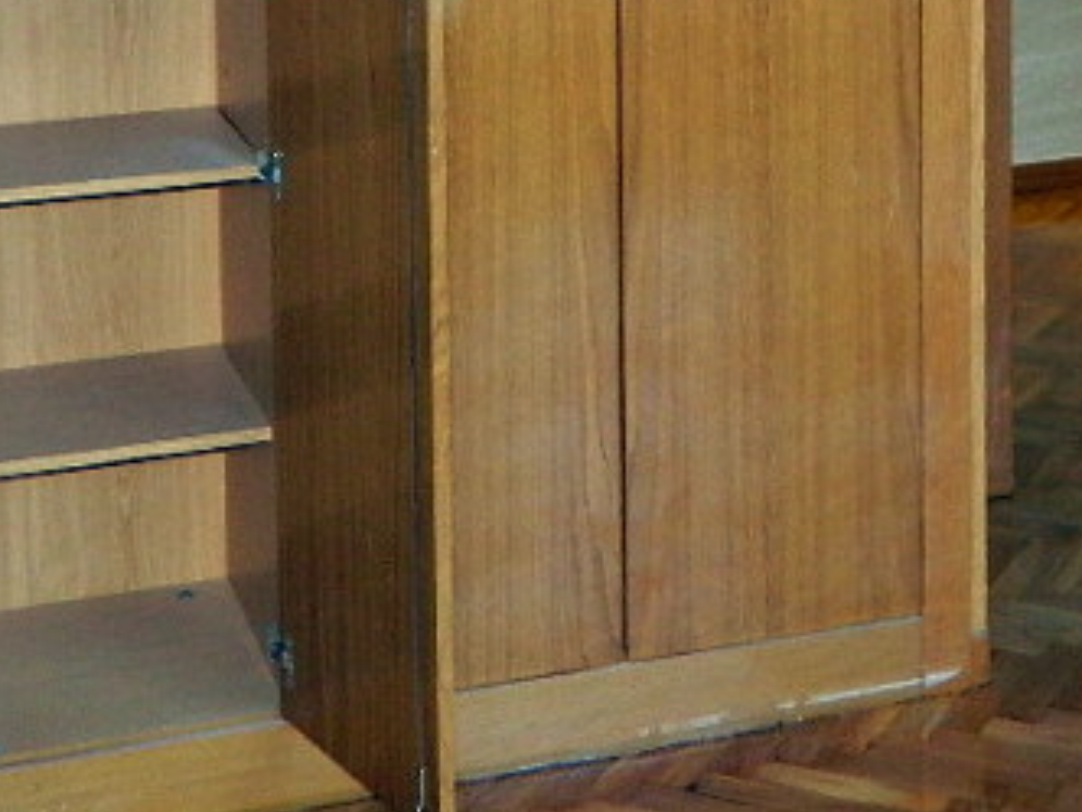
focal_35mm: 84
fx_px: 2626
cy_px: -279
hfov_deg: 23.1
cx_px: 772
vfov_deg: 16.5
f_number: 3.2
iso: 200
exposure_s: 1/30
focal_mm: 5.6
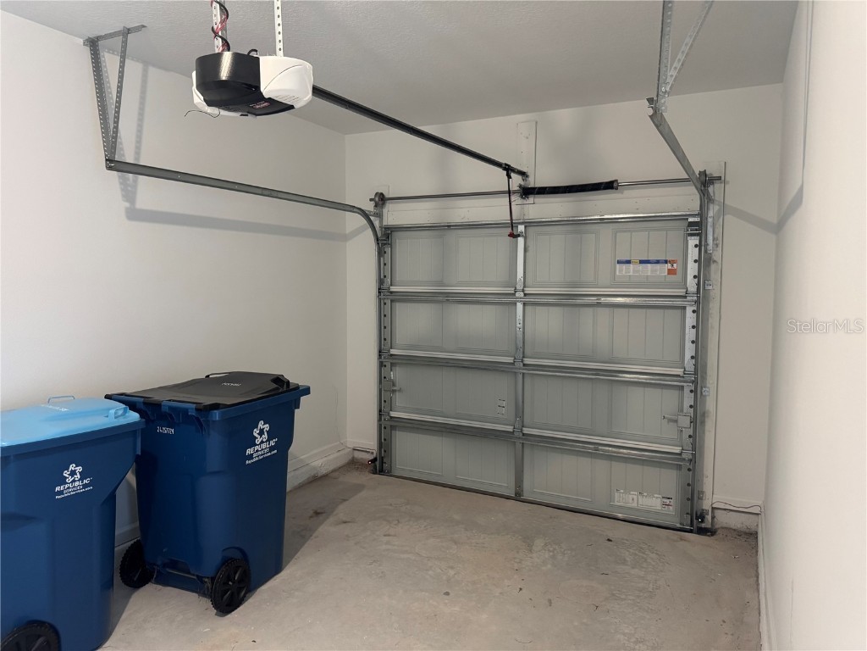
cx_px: 434
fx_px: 601
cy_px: 326
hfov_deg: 71.6
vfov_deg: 56.8
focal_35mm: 24
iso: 500
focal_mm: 6.76
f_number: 1.78
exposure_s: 1/60
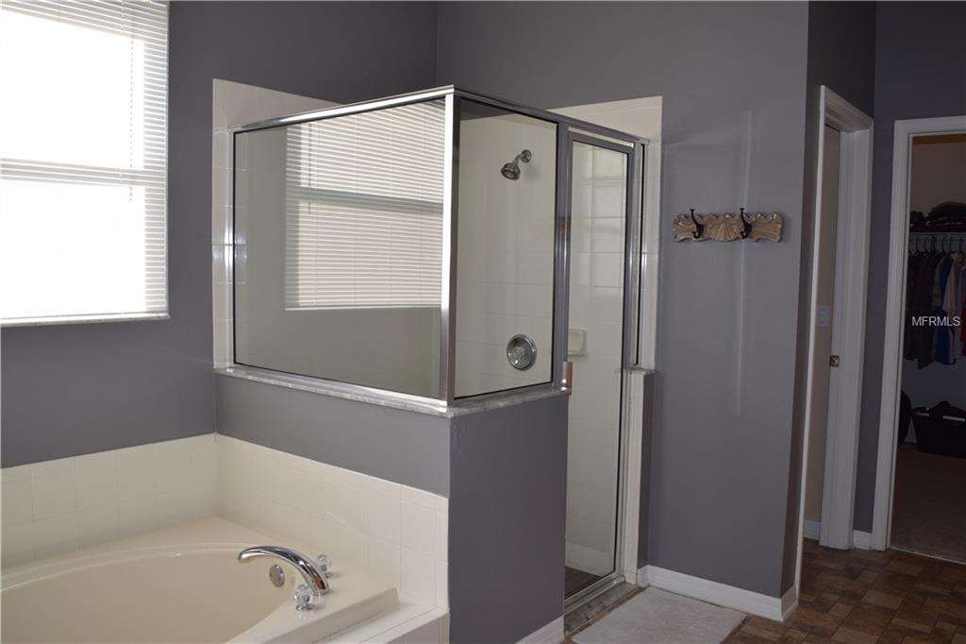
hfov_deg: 61.9
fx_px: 805
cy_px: 322
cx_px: 483
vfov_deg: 43.6
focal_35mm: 30
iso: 250
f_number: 5.6
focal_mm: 20
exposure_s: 1/125
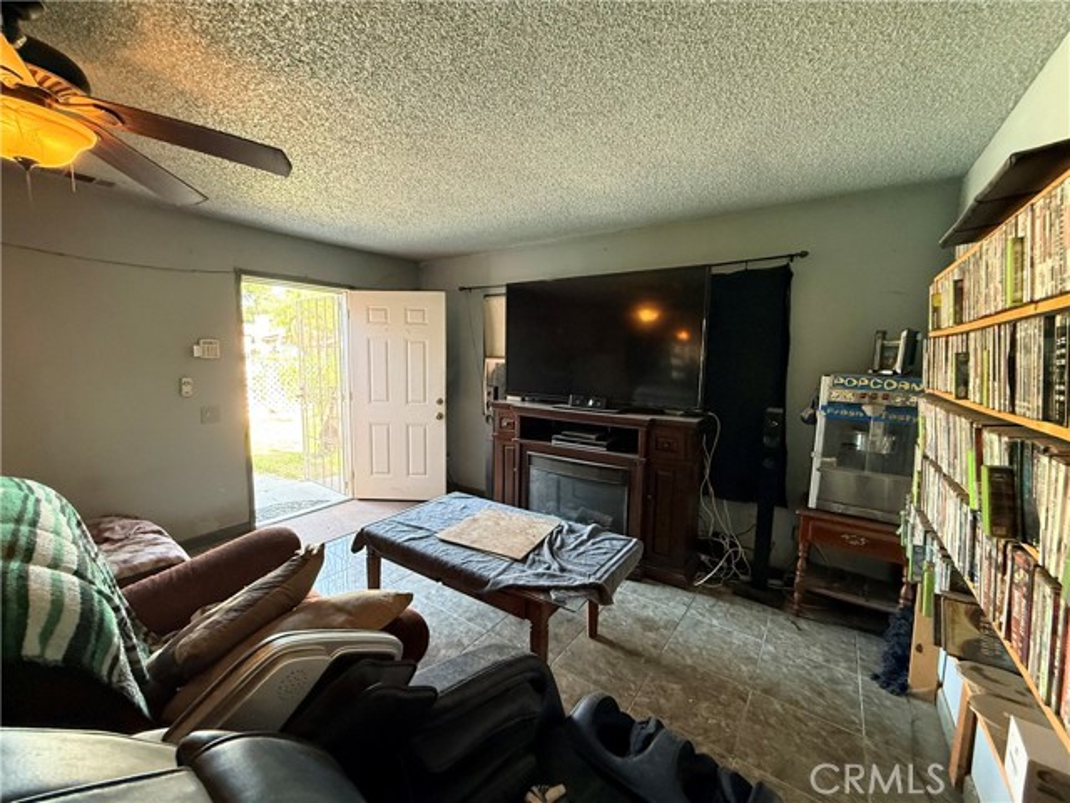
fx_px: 433
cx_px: 535
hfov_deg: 102.1
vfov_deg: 85.7
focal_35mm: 14
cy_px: 402
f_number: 2.2
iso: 400
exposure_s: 1/60
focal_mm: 2.22
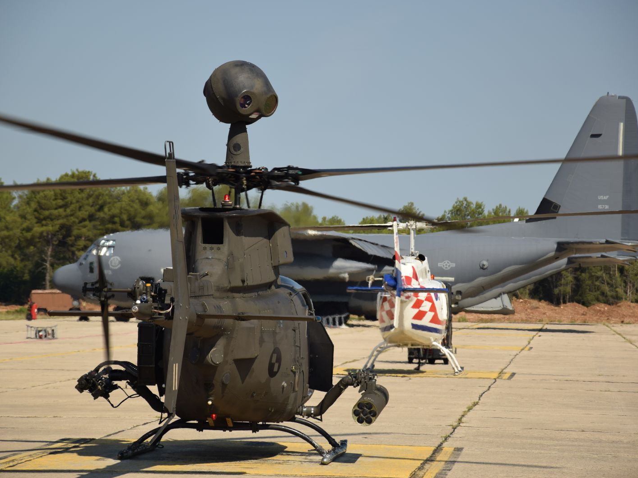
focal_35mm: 172
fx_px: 3161
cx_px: 317
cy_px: 239
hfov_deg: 11.5
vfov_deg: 8.7
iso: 100
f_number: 6.3
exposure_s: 1/640
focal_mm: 105
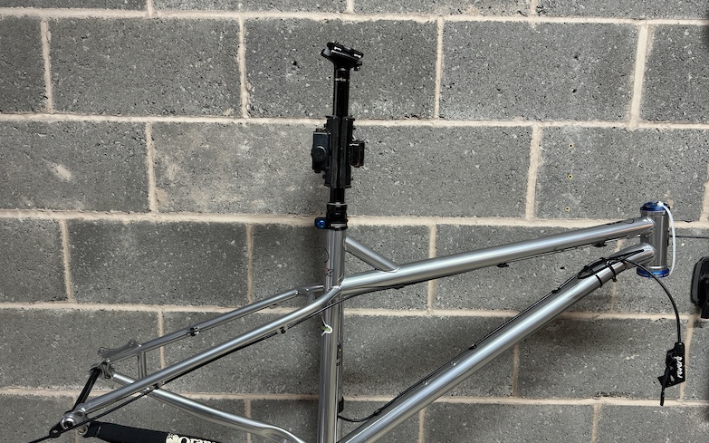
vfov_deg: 47.5
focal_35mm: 26
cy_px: 251
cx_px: 354
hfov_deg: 70.4
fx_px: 502
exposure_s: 1/50
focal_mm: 6.86
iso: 320
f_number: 1.78
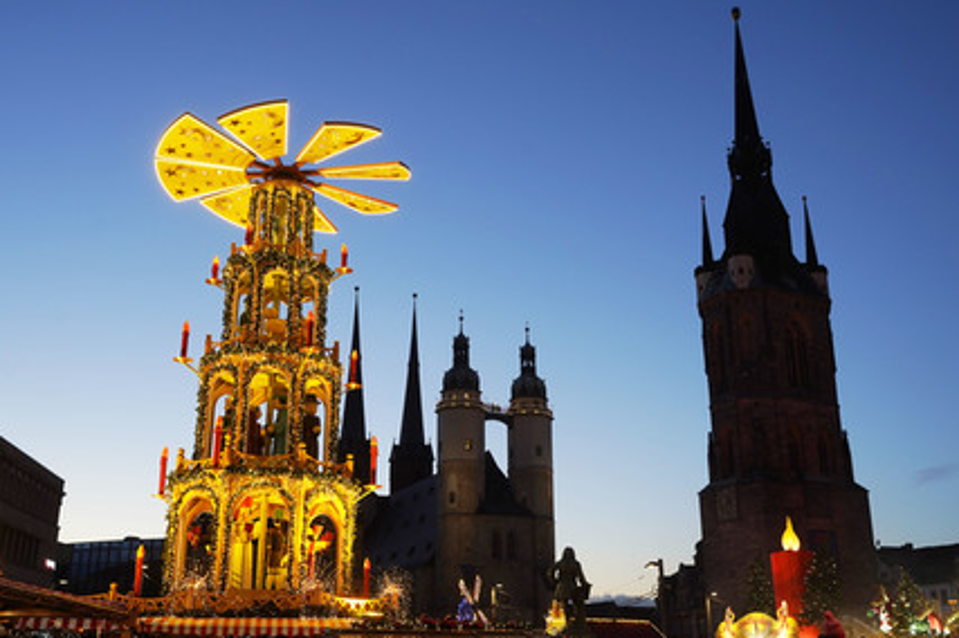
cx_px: 471
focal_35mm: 37
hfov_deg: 51.9
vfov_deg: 35.9
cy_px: 326
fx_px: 985
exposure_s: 1/50
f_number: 5.6
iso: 640
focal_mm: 35
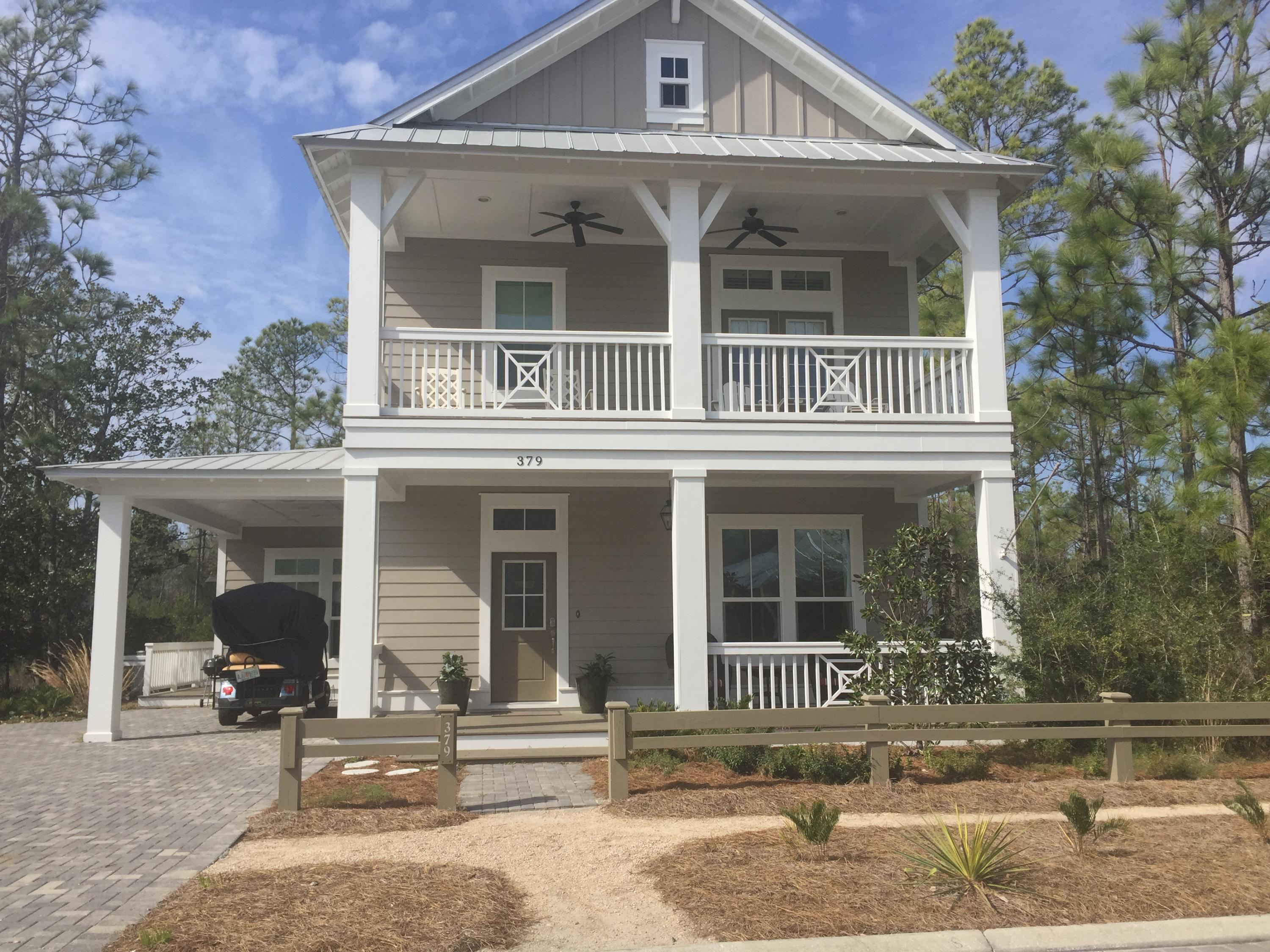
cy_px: 476
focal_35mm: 29
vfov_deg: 48.2
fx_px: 1064
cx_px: 635
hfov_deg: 61.7
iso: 32
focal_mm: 4.15
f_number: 2.2
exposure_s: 1/2475
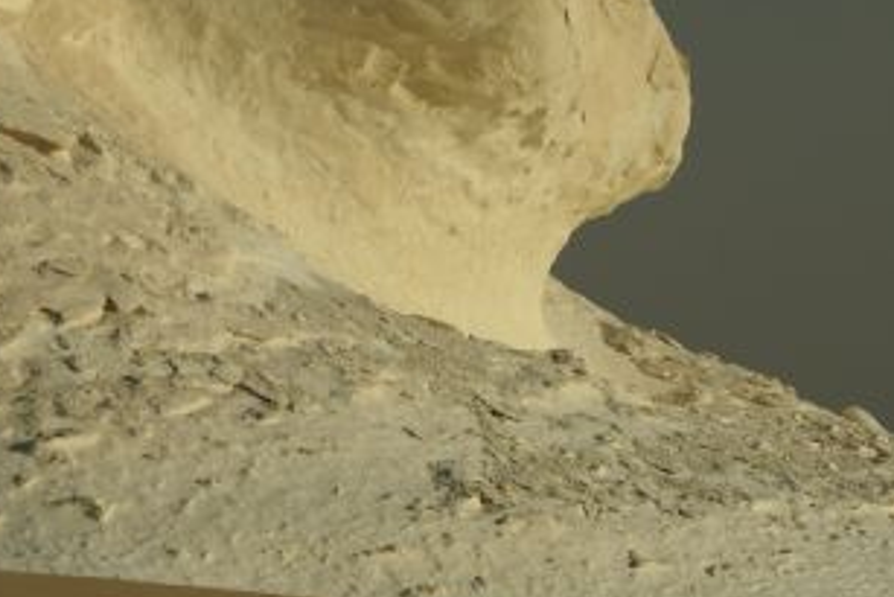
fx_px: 7287
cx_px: 562
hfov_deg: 7.0
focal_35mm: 293
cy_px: 144
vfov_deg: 4.7
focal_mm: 75
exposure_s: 1/160
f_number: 10
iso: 100
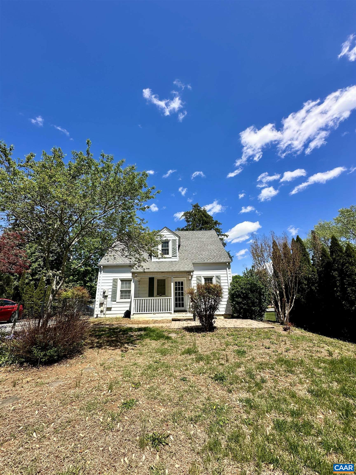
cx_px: 178
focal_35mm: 14
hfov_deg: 85.7
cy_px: 238
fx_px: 192
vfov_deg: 102.1
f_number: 2.2
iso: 40
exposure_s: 1/2020
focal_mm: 2.22
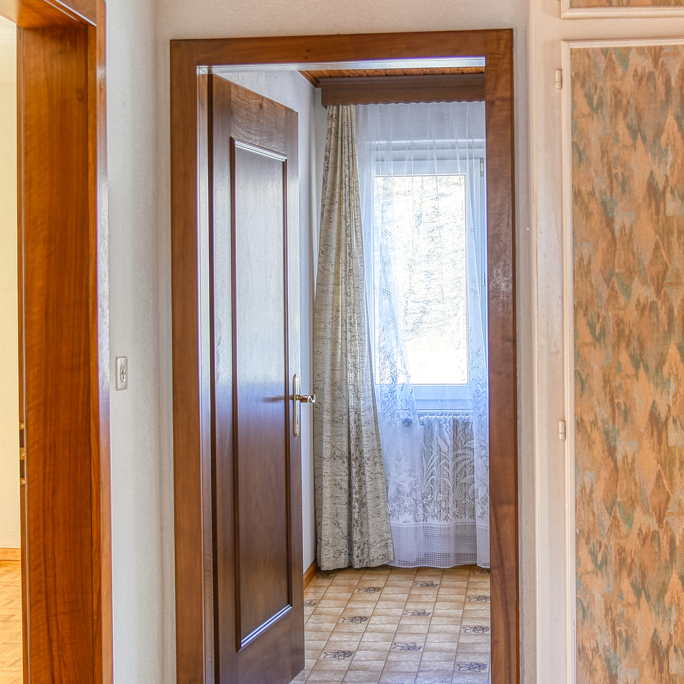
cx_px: 400
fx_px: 1230
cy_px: 292
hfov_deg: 31.0
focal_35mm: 55
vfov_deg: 31.0
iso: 250
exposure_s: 1/125
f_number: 5.6
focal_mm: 24
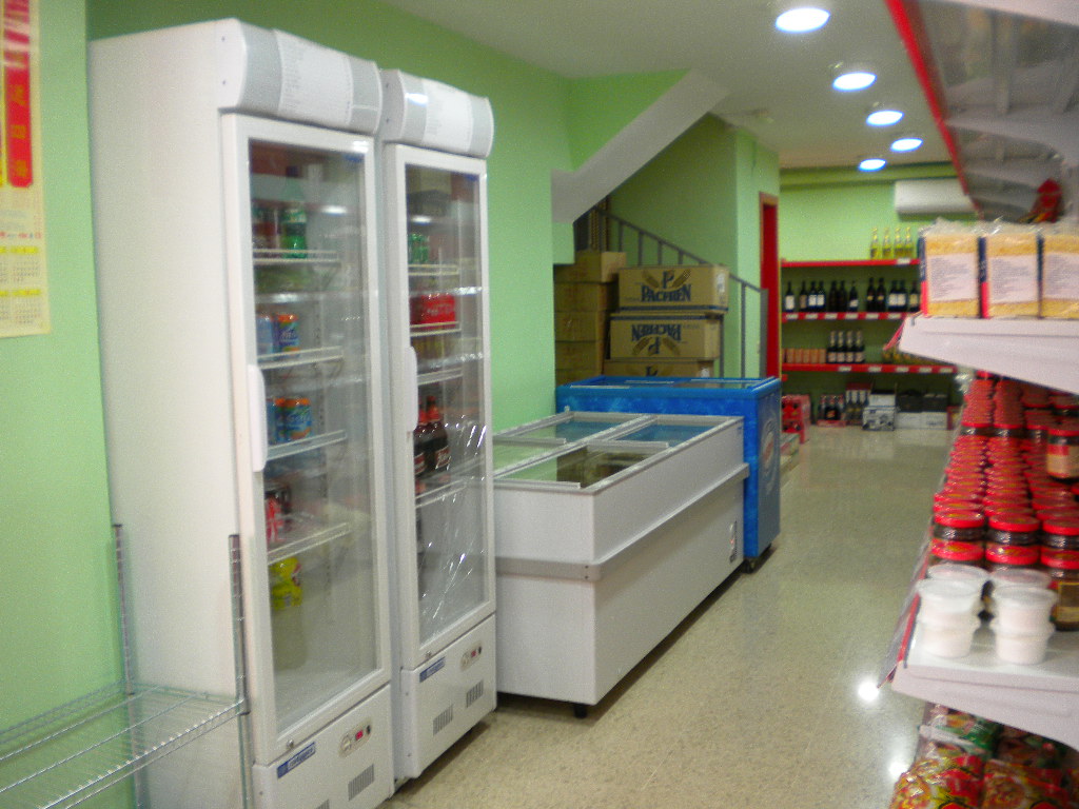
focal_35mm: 35
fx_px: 1091
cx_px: 540
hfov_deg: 52.6
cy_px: 404
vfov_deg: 40.7
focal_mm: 6.3
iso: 147
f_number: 3.1
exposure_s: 1/8
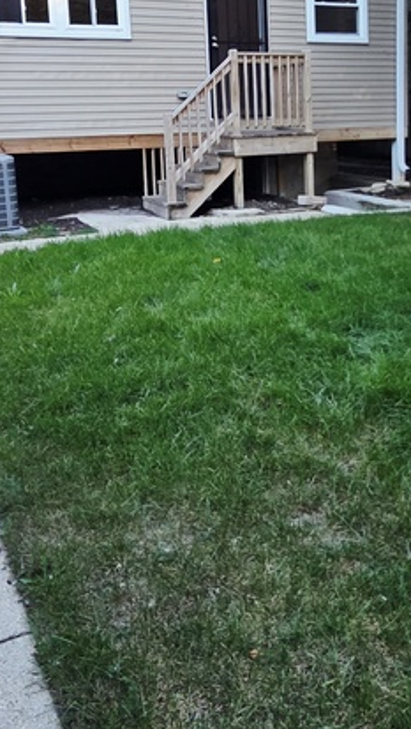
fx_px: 715
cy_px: 261
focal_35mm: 37
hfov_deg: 31.7
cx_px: 286
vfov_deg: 53.2
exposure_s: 1/182
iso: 50
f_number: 2.2
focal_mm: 2.2
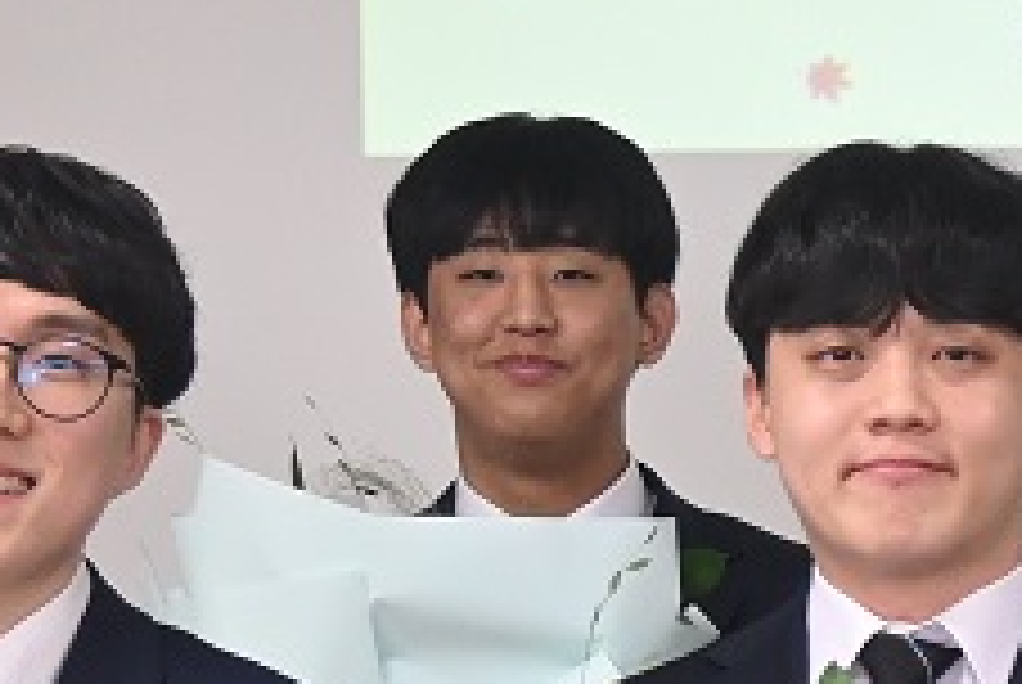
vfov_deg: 6.7
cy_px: 963
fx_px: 5742
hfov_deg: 9.6
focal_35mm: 202
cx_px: 1864
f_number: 4
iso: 900
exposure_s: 1/125
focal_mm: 22
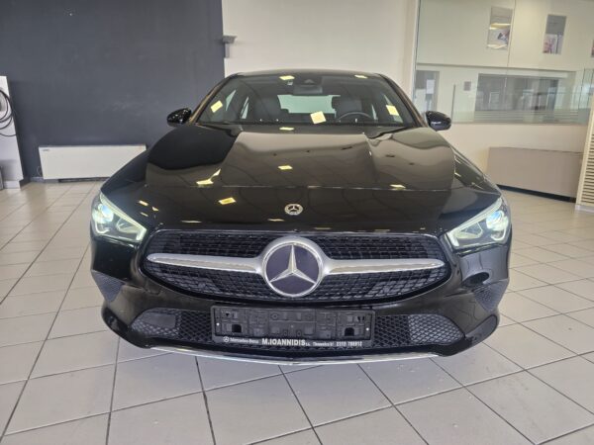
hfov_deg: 73.9
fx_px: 395
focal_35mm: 23
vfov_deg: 58.9
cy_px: 222
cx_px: 297
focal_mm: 6.3
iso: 50
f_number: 1.7
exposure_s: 1/57
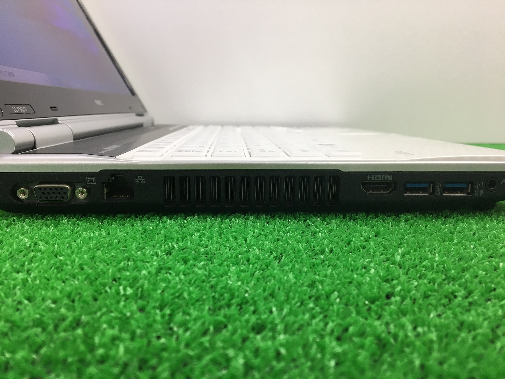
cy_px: 190
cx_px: 252
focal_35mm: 29
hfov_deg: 61.7
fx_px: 423
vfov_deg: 48.2
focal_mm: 4.15
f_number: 2.2
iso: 32
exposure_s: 1/30
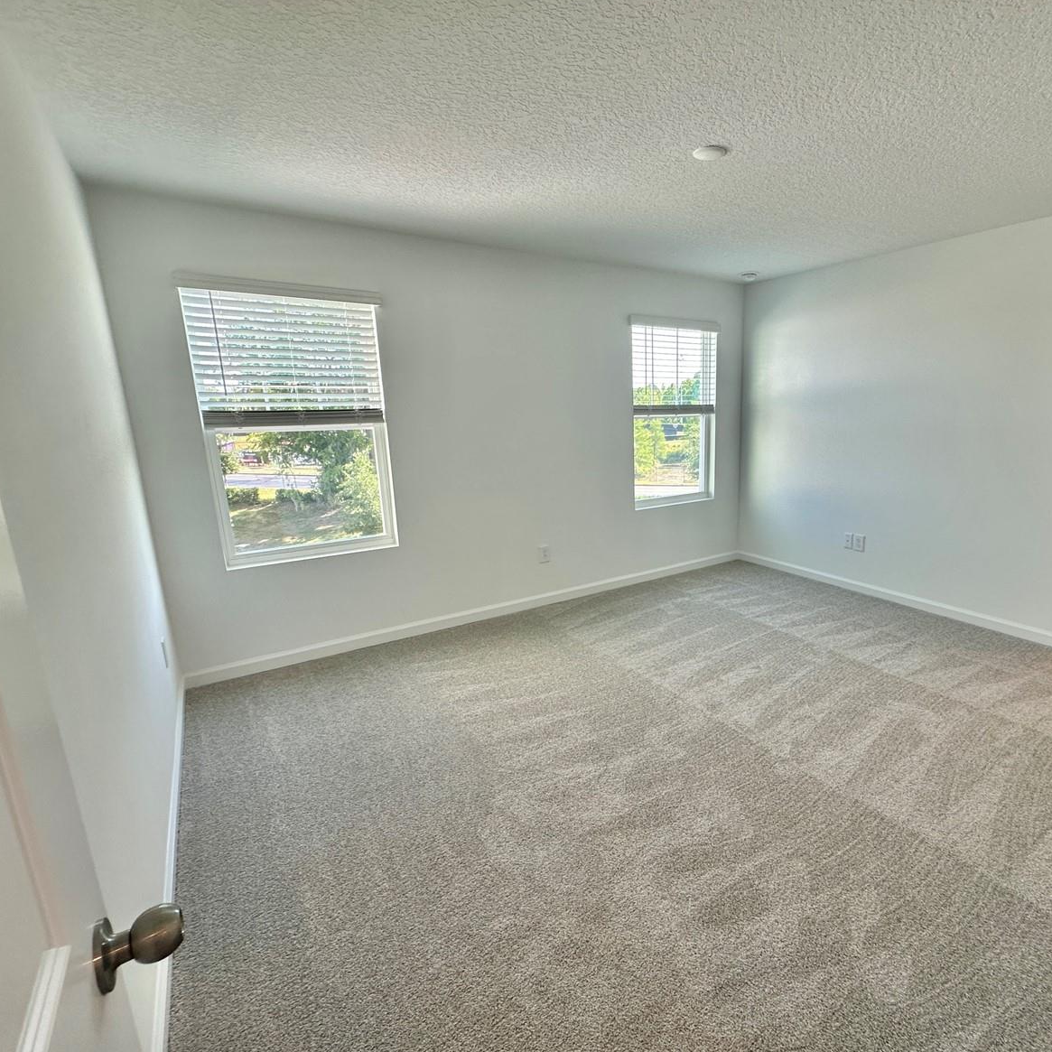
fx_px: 585
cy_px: 532
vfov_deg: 84.0
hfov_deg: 83.0
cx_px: 628
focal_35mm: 17
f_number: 2.2
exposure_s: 1/120
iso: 64
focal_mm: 2.22
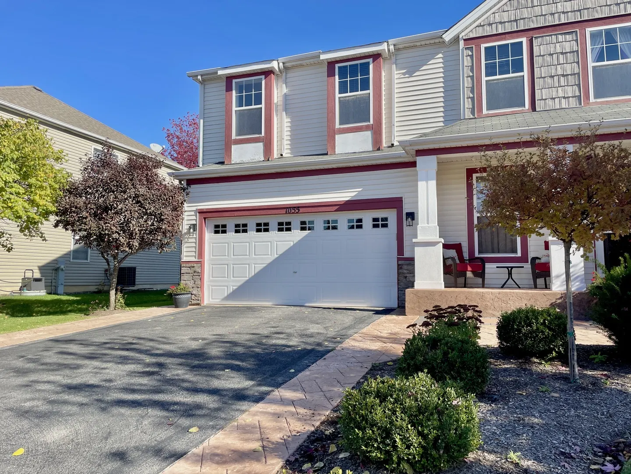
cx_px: 316
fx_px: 474
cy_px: 237
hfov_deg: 67.3
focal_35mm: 26
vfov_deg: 53.1
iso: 32
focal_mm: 4.2
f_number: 1.6
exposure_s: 1/2304
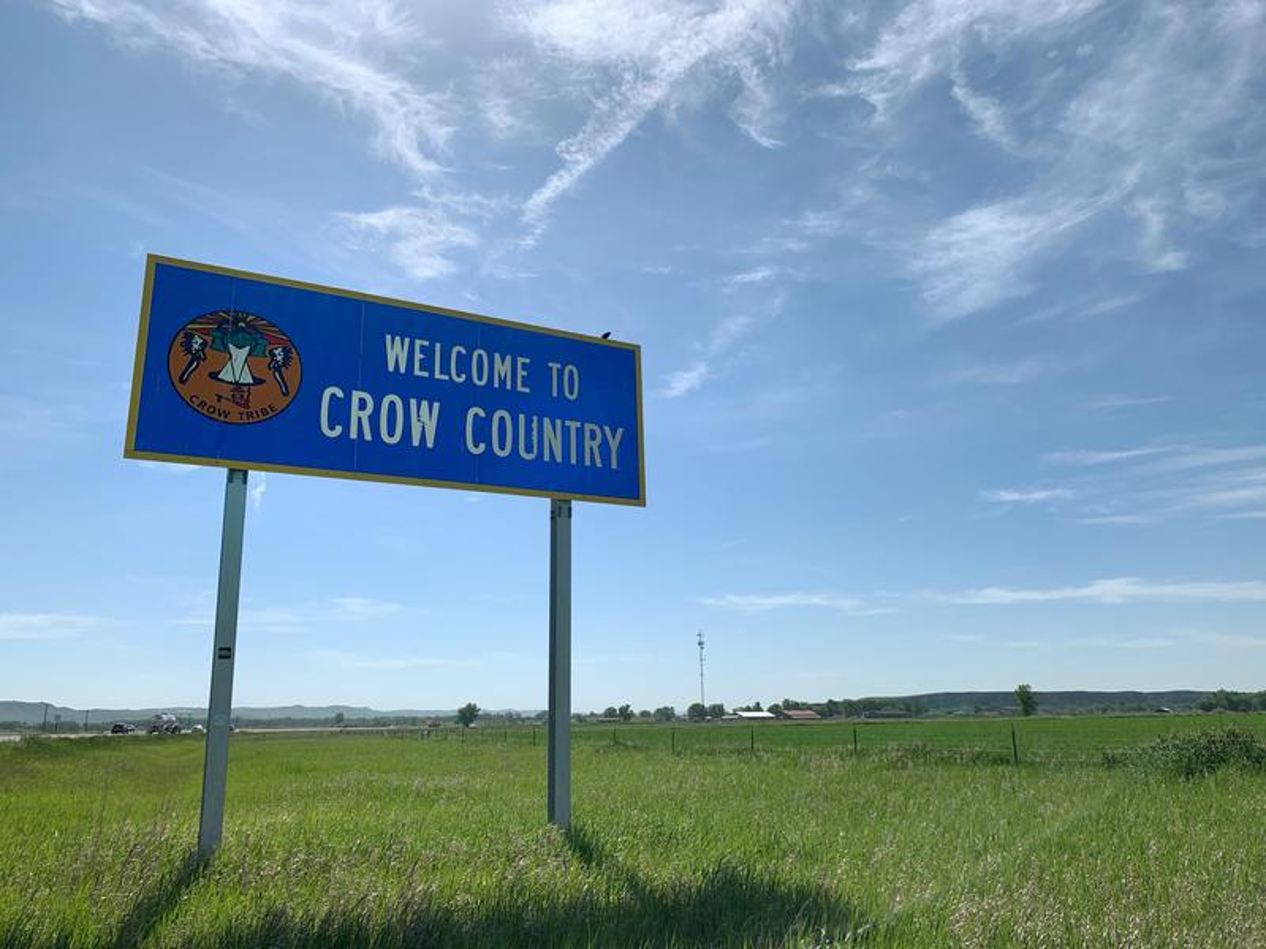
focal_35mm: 26
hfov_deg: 67.3
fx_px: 951
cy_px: 474
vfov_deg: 53.1
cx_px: 633
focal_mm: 4.25
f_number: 1.8
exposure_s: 1/5714
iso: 25
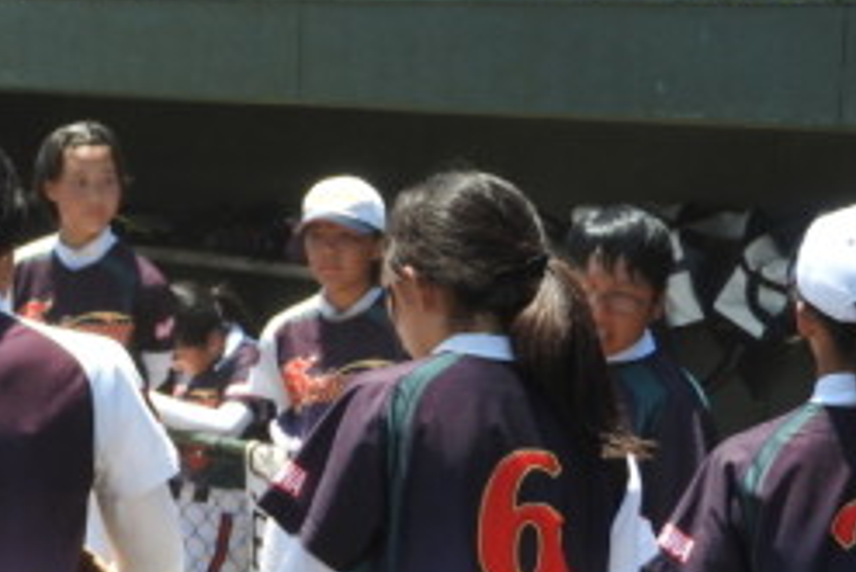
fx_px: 3307
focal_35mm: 139
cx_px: -101
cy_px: 315
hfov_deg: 14.4
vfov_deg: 9.9
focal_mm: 9.9
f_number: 4
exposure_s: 1/400
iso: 100
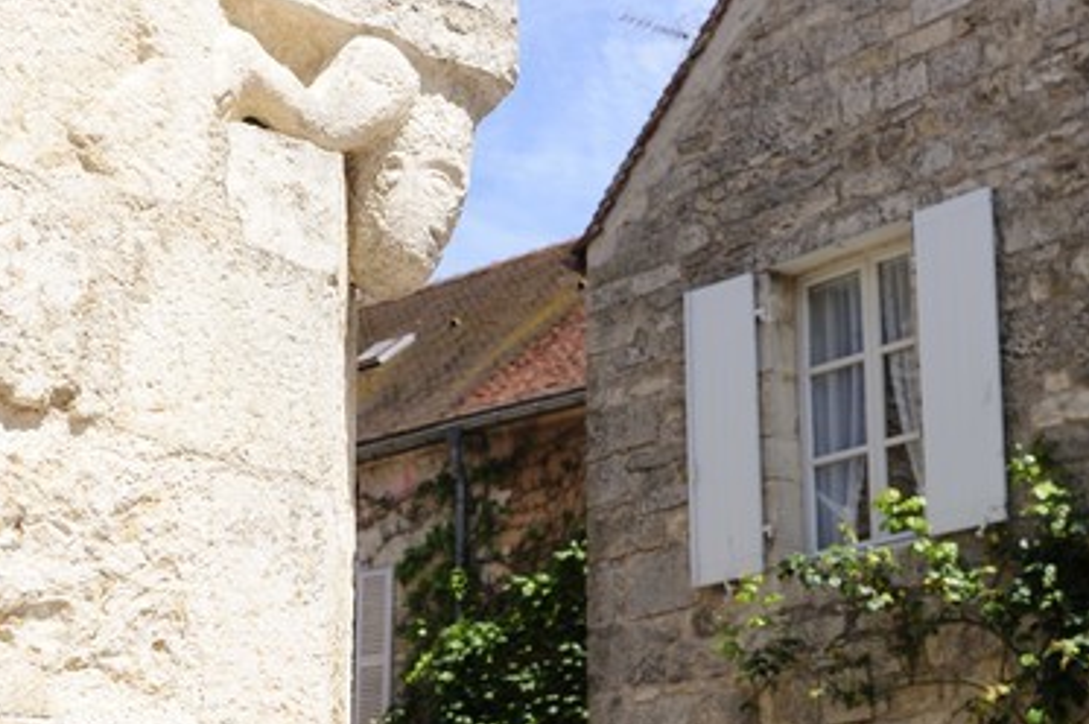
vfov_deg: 17.2
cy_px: 356
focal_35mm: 79
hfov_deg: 25.7
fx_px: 2388
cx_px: 544
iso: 200
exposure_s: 1/160
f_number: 13
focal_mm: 70
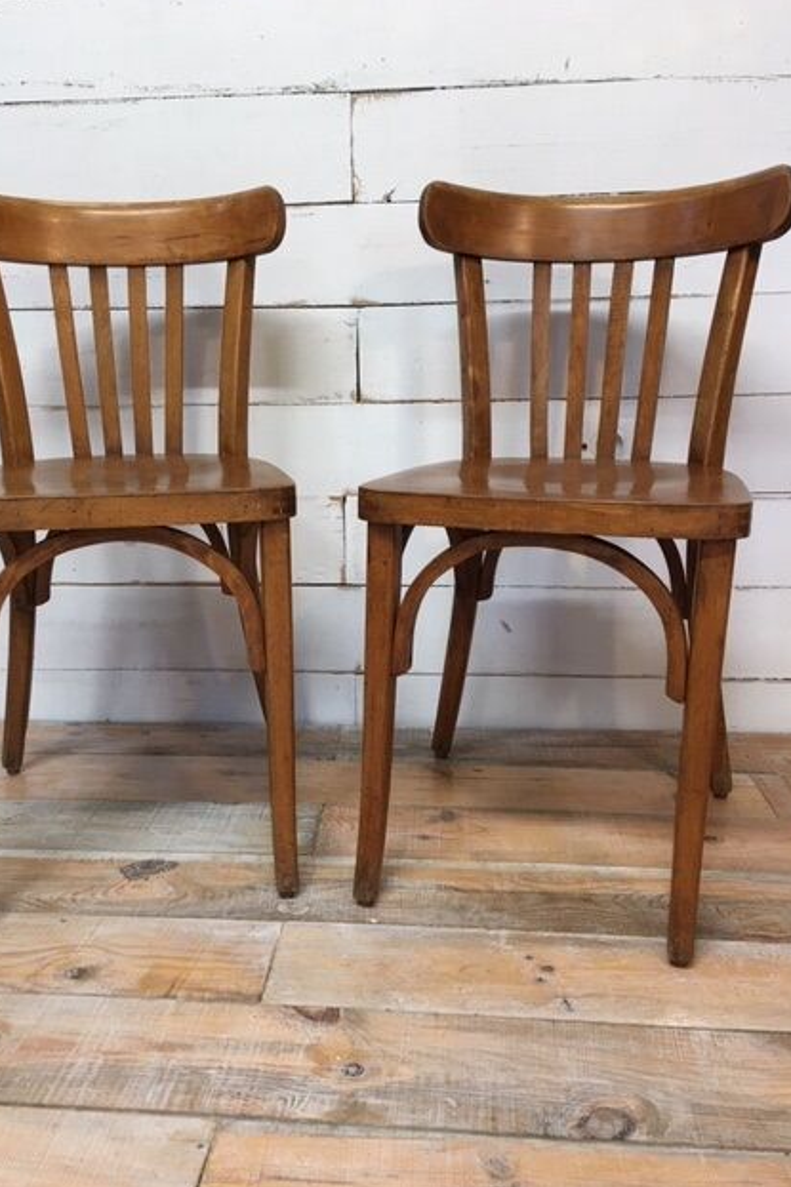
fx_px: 1022
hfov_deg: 42.2
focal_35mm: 31
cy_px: 589
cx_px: 353
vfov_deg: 60.3
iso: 32
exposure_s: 1/17
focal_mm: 4.15
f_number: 2.2
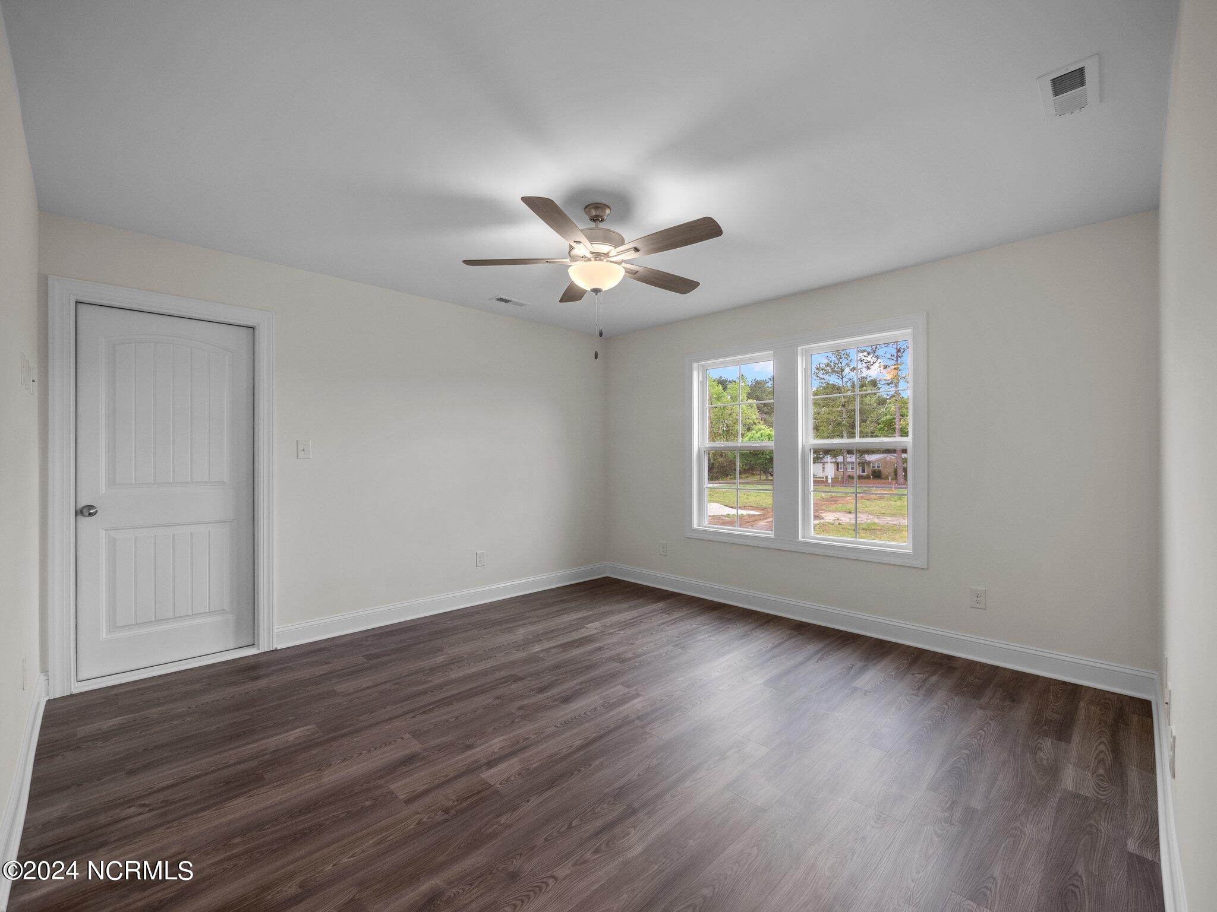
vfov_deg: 85.7
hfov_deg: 102.1
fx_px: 492
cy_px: 456
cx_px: 608
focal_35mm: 14
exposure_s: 1/25
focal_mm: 7
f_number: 4
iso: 400
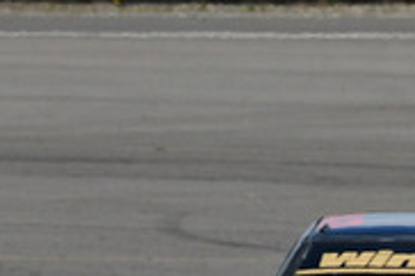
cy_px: 395
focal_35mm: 2704
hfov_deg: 0.8
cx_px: 540
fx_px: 31142
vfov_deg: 0.5
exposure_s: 1/640
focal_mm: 410
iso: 200
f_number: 10
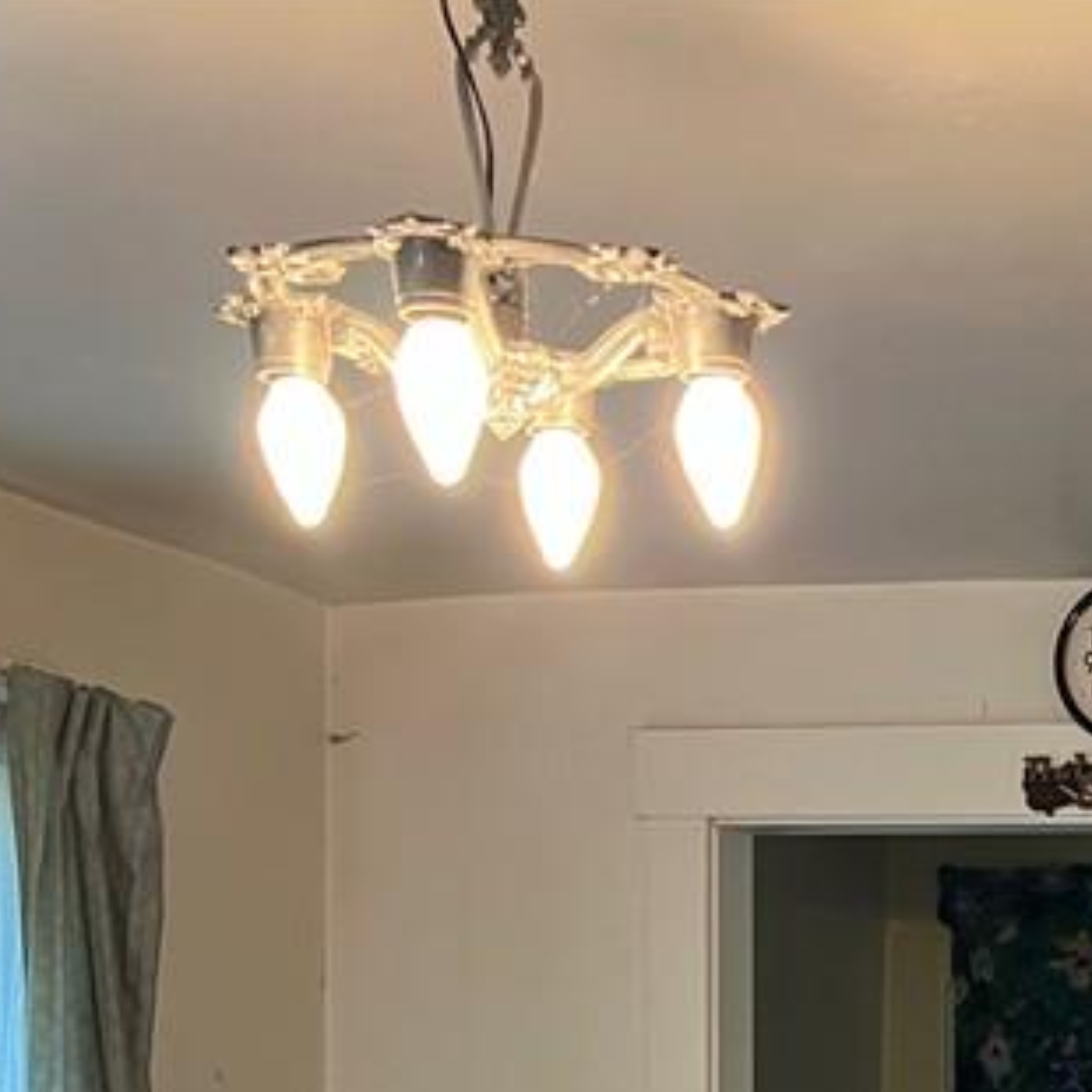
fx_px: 2712
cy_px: 1342
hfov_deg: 22.0
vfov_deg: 21.1
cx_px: 1078
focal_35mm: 76
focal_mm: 5.1
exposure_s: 1/60
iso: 200
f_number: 1.6
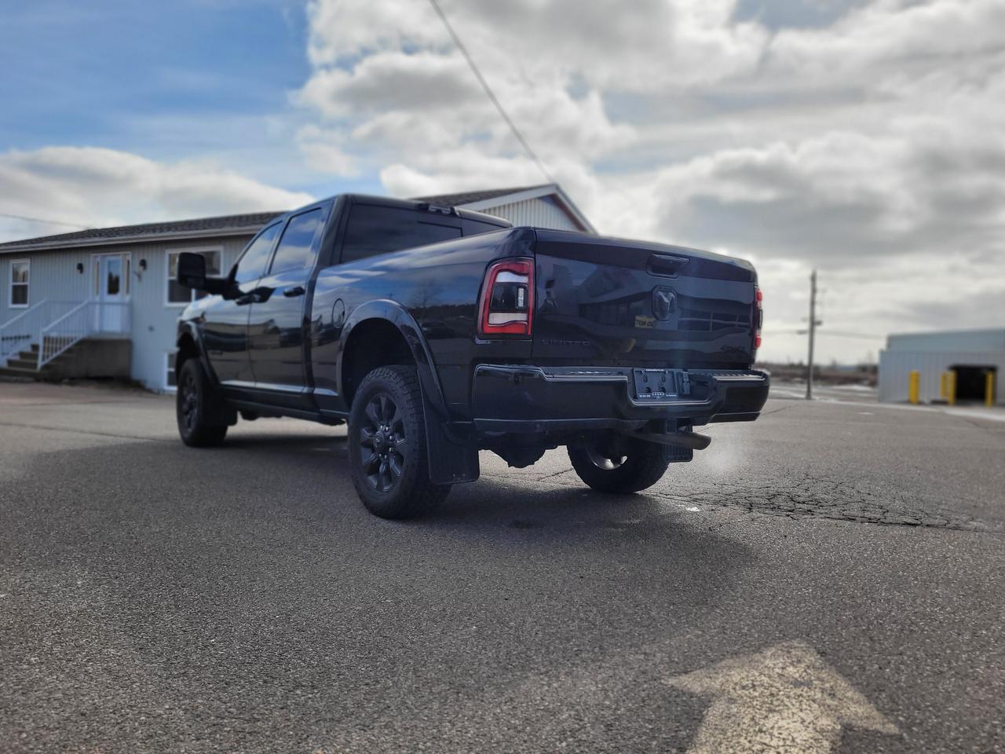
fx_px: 755
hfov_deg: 67.3
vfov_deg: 53.1
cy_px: 377
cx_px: 502
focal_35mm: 26
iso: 40
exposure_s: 1/2890
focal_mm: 5.4
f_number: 1.8
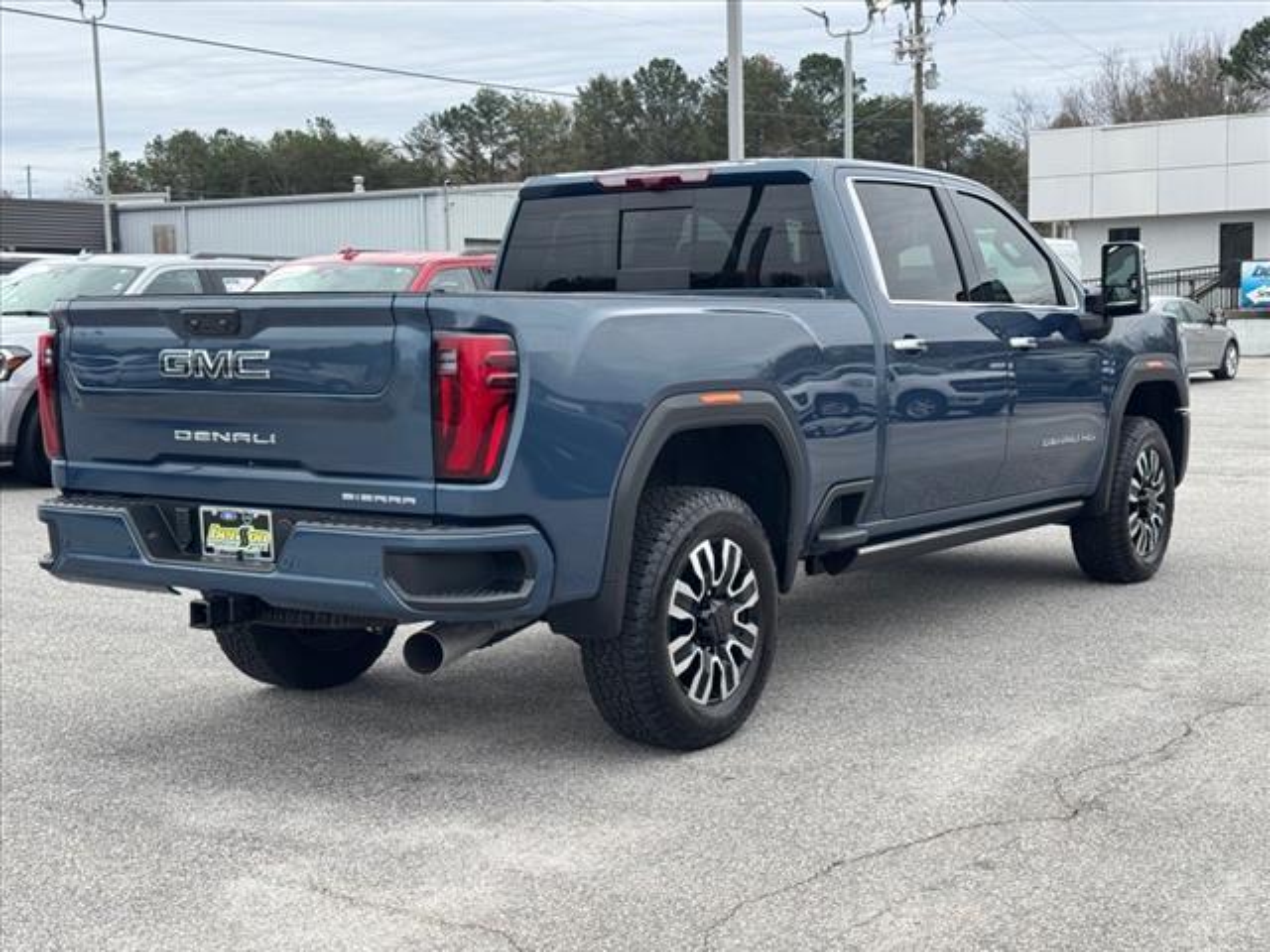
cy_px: 476
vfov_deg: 30.3
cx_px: 635
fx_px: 1761
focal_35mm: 48
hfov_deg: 39.7
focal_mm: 6.76
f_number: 1.78
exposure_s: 1/765
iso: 64
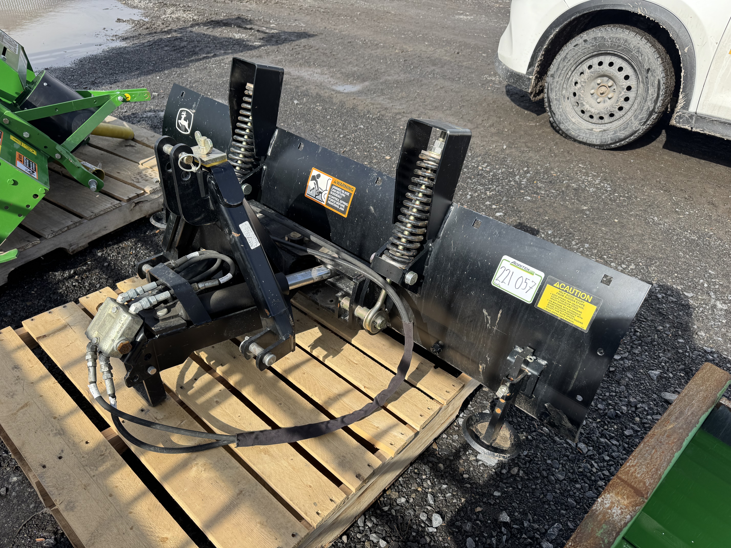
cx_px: 366
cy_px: 274
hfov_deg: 71.6
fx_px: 507
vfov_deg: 56.8
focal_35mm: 24
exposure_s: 1/2331
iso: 80
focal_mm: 6.76
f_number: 1.78
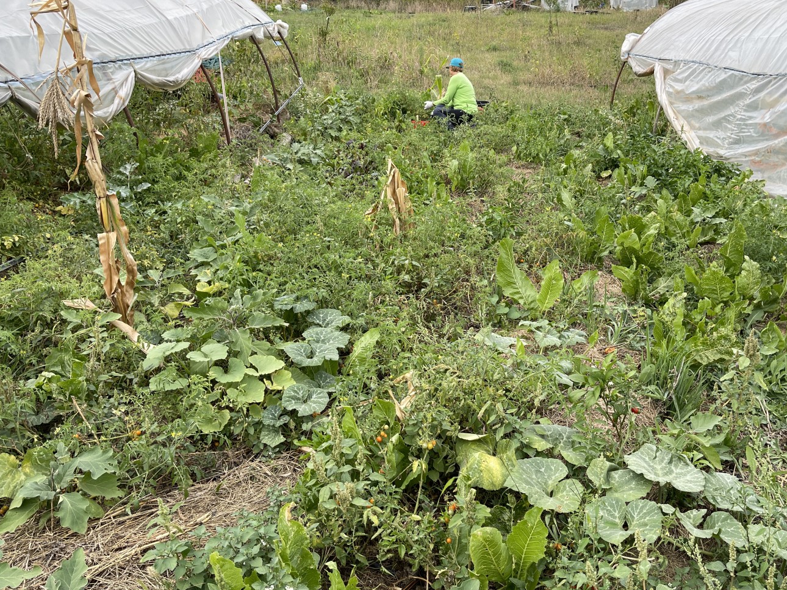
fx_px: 705
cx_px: 429
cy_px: 268
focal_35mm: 31
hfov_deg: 58.2
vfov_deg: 45.4
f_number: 1.6
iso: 32
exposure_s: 1/824
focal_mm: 5.1
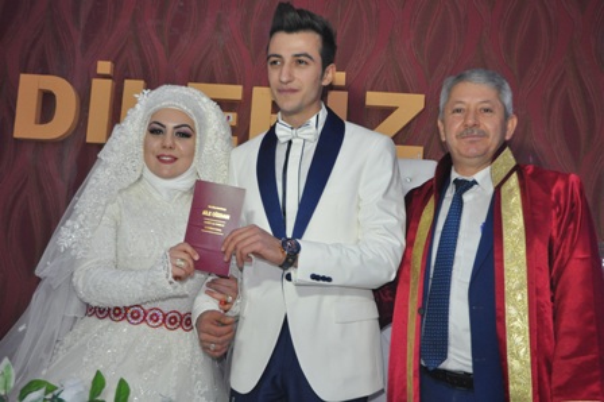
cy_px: 201
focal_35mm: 46
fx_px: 780
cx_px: 302
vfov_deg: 28.9
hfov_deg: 42.4
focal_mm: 31
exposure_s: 1/60
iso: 800
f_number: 4
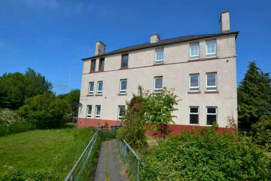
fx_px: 113
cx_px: 136
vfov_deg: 77.4
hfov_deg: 100.3
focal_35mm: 15
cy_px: 90
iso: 100
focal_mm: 10
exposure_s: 1/250
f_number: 8
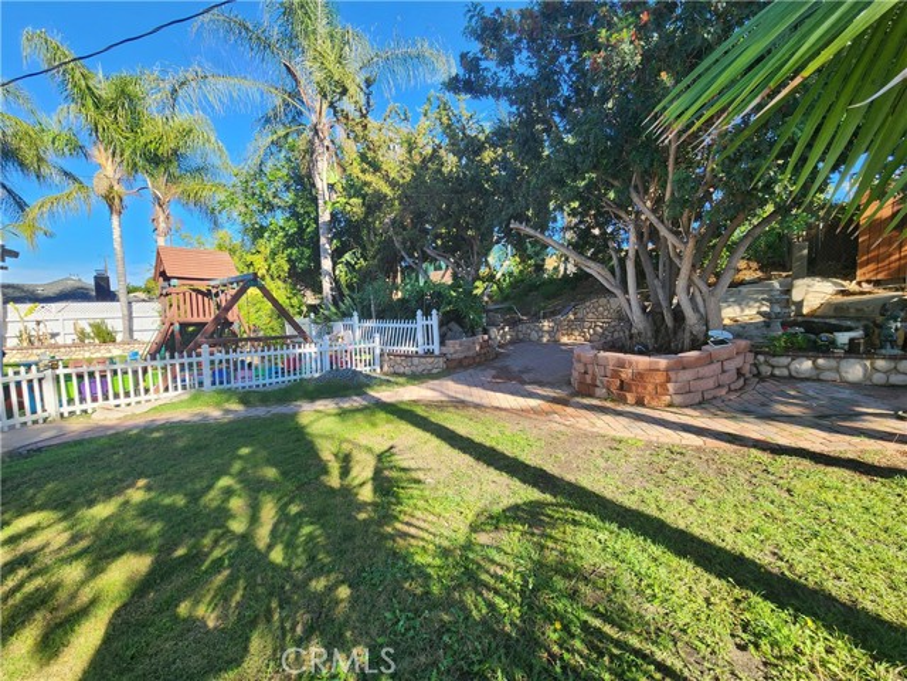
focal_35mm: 13
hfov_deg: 106.2
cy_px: 340
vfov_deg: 89.9
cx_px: 454
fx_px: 341
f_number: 2.2
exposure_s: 1/483
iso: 50
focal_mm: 2.2
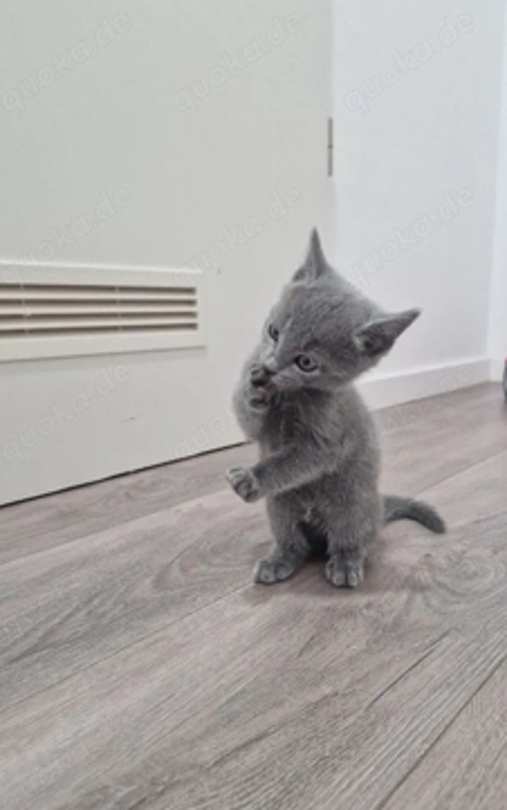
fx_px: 596
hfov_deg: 46.0
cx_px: 285
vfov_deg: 68.3
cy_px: 435
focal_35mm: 27
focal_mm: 5.4
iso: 50
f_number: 1.8
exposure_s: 1/100
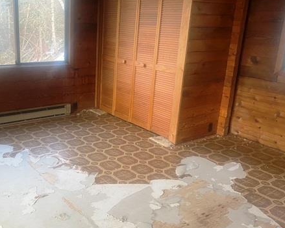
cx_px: 92
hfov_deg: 48.2
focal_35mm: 37
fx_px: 312
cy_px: 106
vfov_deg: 40.1
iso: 125
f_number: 1.8
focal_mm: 4.25
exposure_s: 1/79
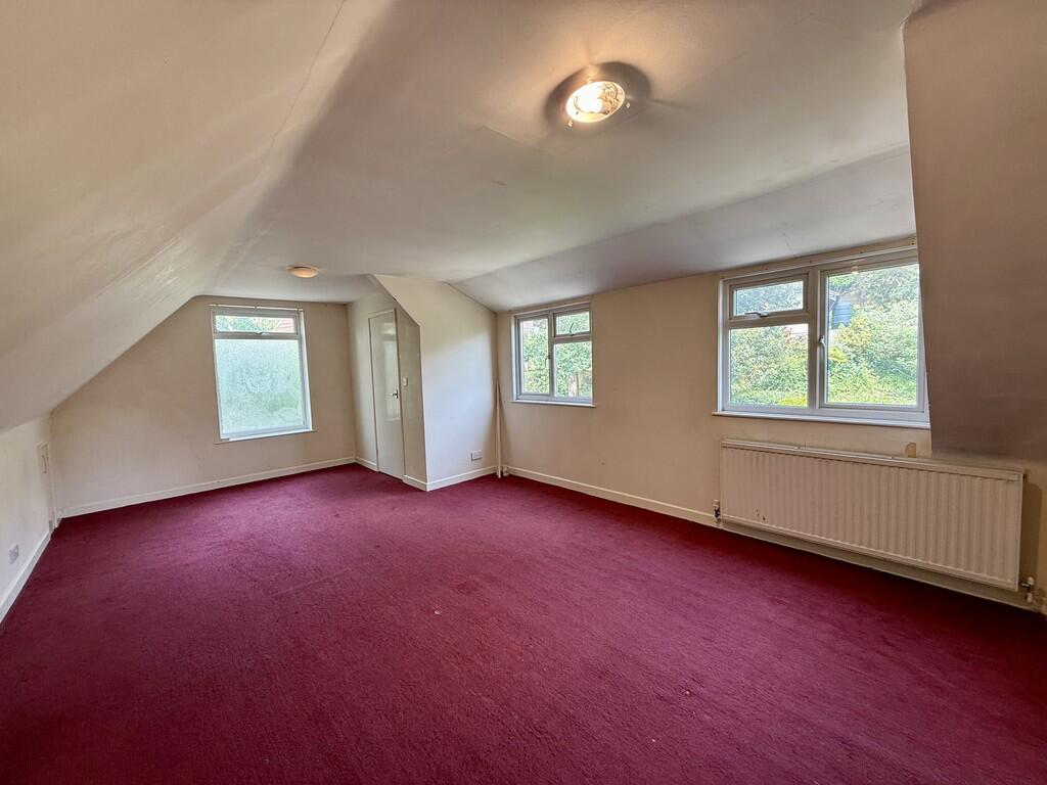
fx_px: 423
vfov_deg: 85.7
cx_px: 524
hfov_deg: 102.1
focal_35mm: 14
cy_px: 392
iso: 125
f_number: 2.2
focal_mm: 2.22
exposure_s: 1/100
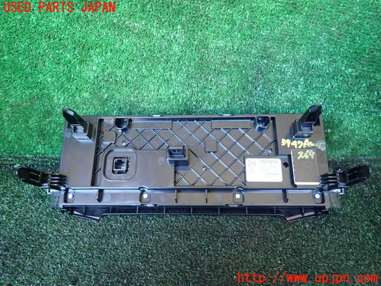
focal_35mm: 25
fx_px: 275
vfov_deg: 54.9
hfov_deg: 69.4
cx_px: 190
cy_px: 143
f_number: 2
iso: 250
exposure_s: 1/30
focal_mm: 4.5
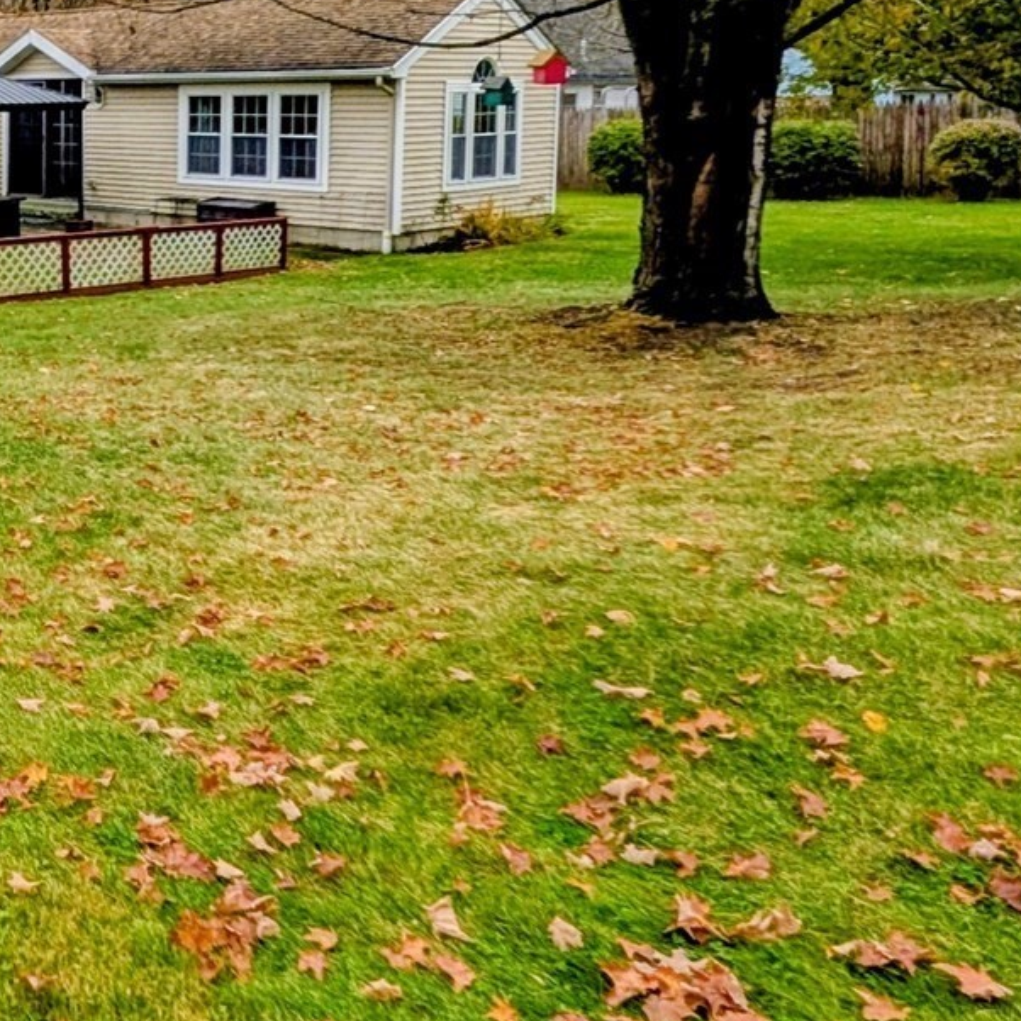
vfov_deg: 44.1
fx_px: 1201
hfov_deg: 37.6
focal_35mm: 36
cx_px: -129
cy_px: 219
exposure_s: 1/1773
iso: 55
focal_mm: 2.02
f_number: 1.7
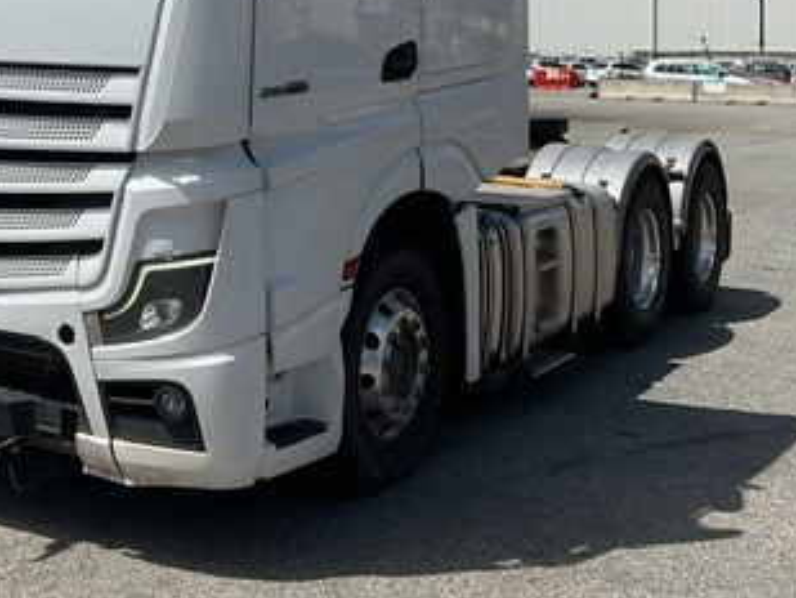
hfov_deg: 31.6
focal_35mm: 60
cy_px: 23
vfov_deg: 23.6
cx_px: 193
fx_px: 1380
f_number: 1.8
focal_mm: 3
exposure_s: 1/3534
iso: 16
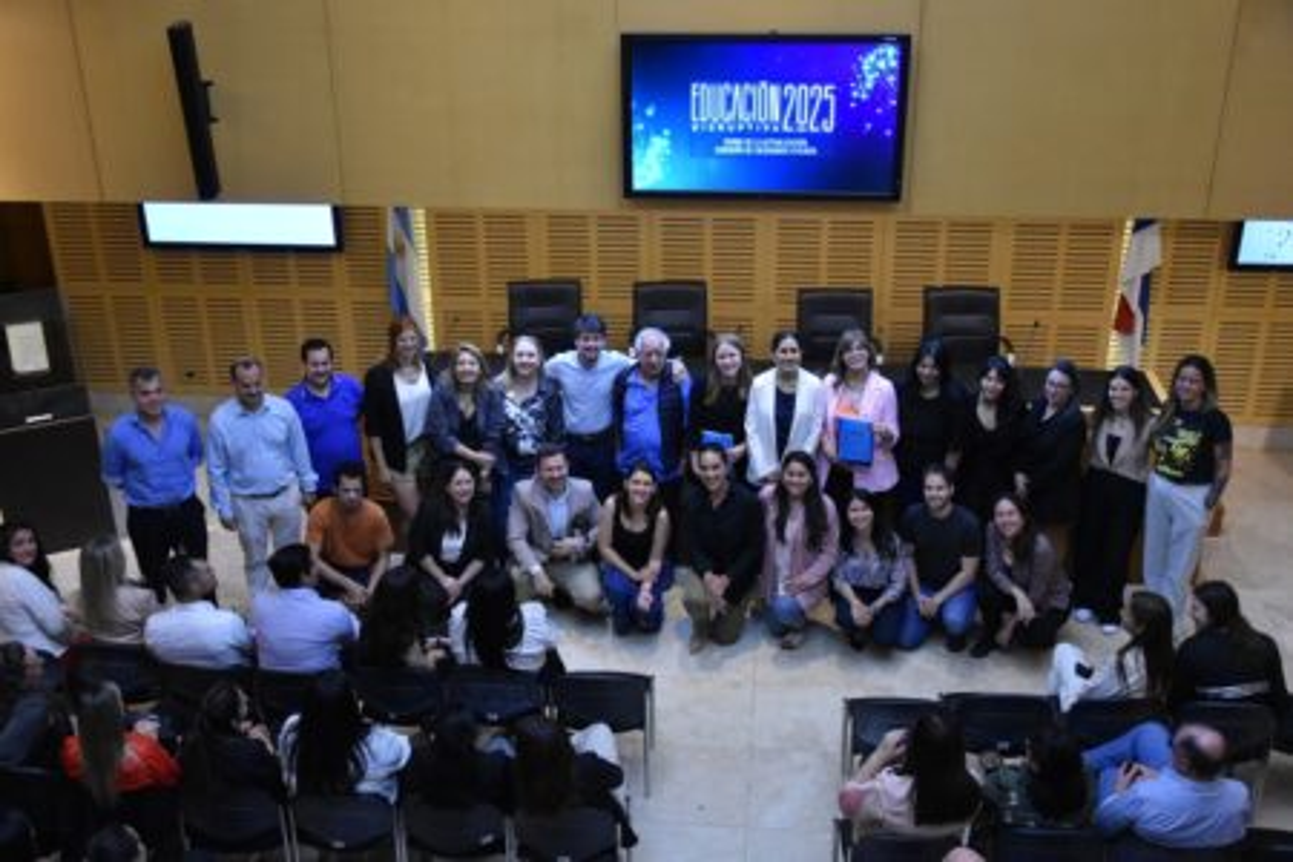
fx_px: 1347
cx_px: 646
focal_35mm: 38
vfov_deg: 35.5
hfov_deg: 51.3
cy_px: 431
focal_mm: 25
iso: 2200
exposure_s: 1/125
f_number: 4
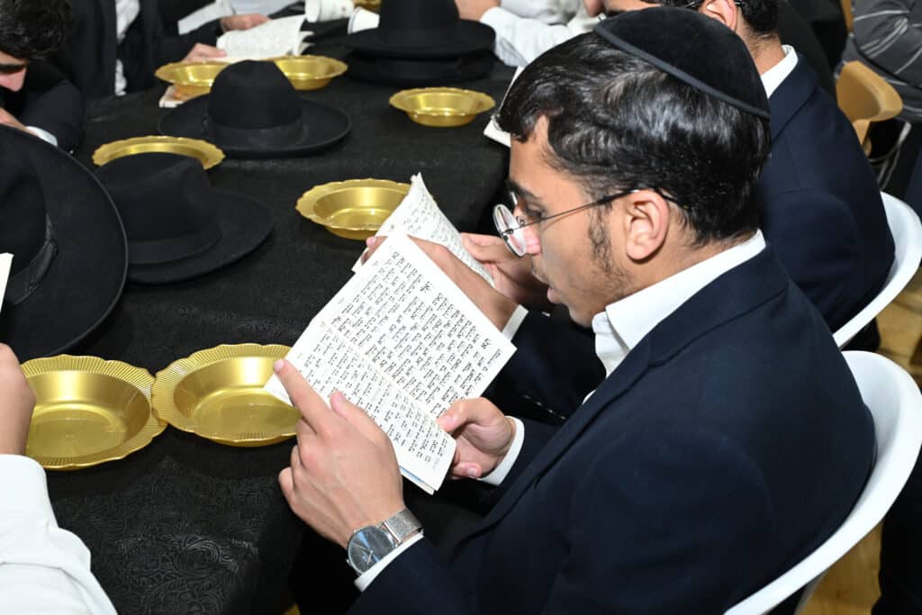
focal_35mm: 44
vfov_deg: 30.5
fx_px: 1127
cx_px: 461
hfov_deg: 44.5
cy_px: 308
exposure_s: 1/125
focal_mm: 44
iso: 1600
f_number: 7.1
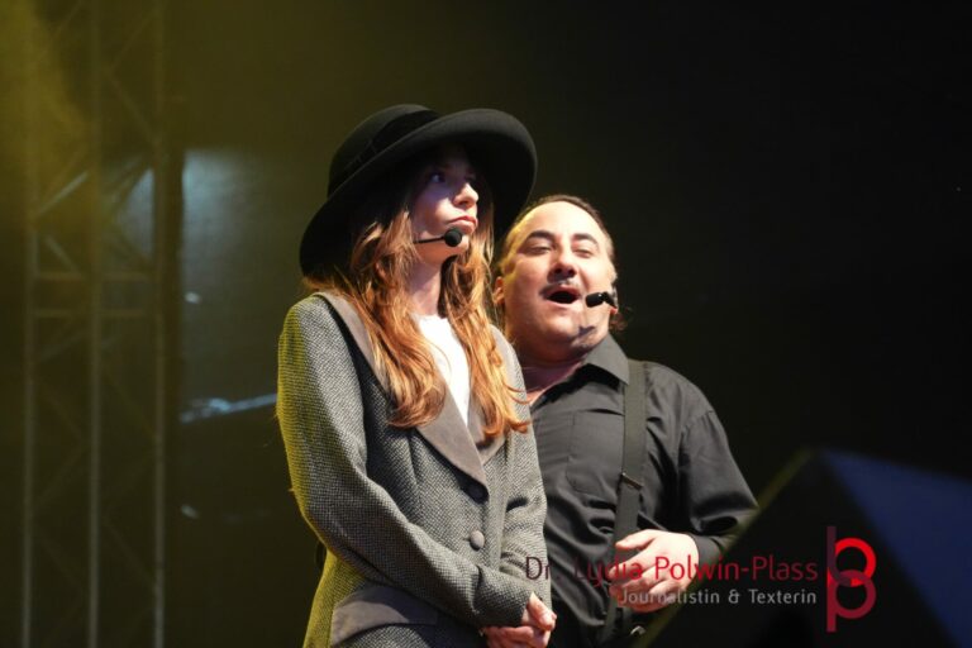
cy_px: 324
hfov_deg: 10.2
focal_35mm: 202
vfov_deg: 6.8
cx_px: 486
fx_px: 5467
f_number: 5.6
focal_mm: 135
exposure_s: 1/125
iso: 6400
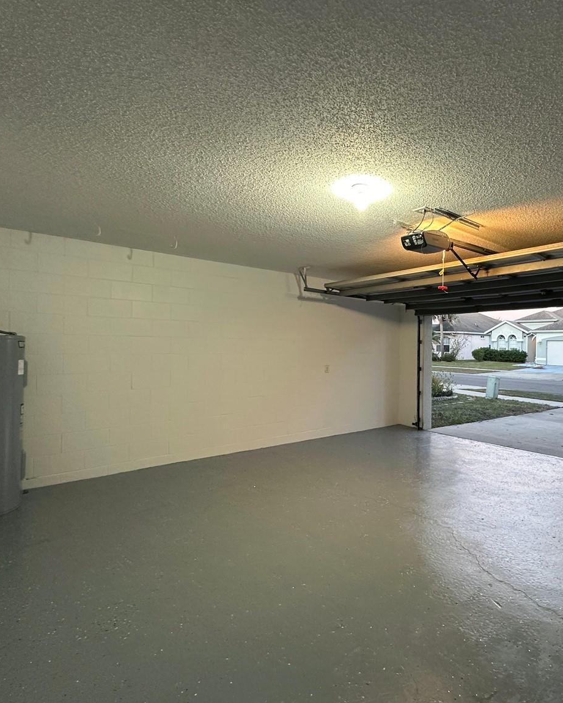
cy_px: 346
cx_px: 385
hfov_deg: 68.5
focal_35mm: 19
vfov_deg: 83.3
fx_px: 396
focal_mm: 2.22
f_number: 2.2
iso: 320
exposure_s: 1/60
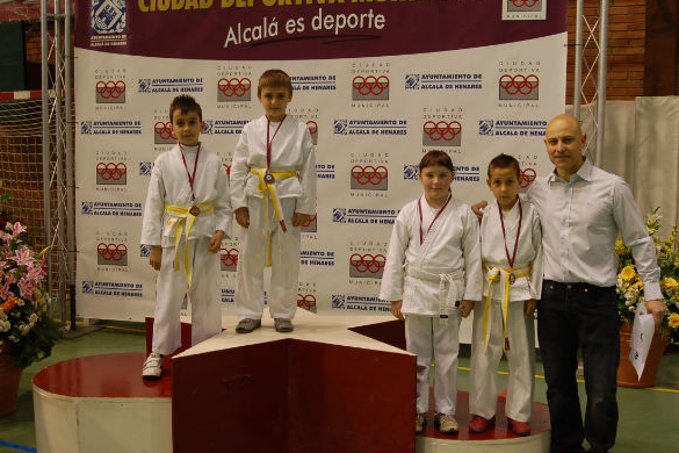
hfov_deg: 45.4
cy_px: 225
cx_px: 332
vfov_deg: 31.2
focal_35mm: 43
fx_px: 811
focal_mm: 28
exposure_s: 1/50
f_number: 3.5
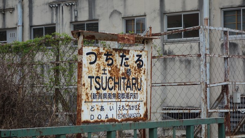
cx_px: 117
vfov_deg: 11.4
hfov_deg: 20.2
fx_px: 688
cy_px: 68
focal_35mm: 106
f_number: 5
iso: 160
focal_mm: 34.94
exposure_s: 1/125
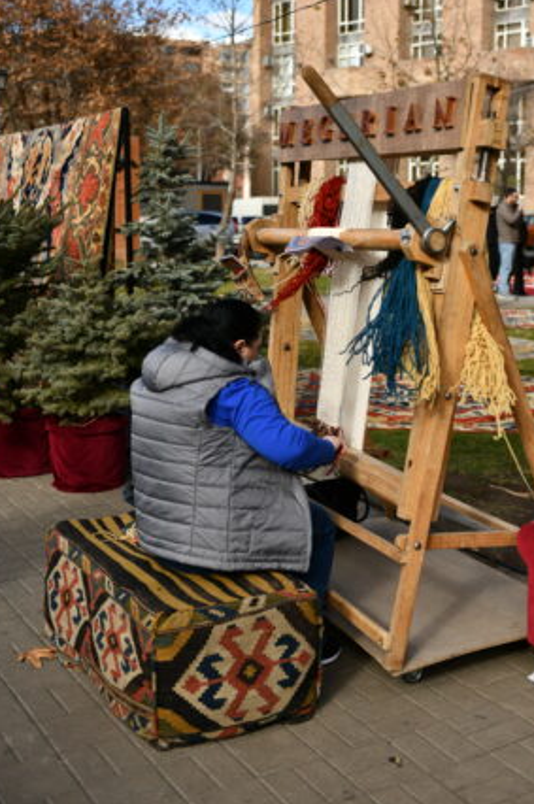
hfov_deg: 28.6
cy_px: 343
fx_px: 1048
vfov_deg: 41.9
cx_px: 292
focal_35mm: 47
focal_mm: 40
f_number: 3.2
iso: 200
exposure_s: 1/2000
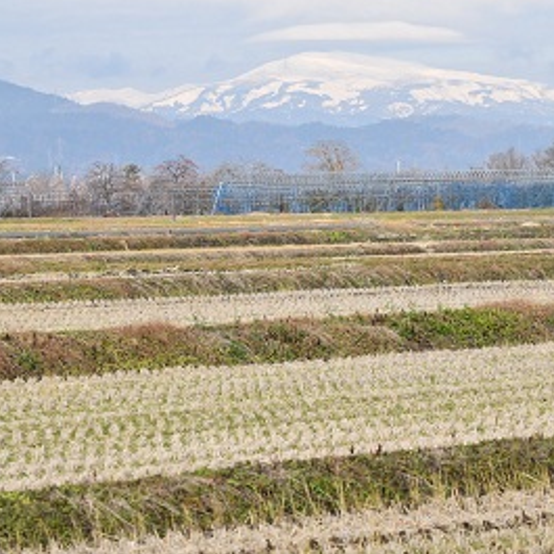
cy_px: 282
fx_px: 4545
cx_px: 332
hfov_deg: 7.0
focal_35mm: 251
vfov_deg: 7.0
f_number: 10
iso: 200
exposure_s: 1/400
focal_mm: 116
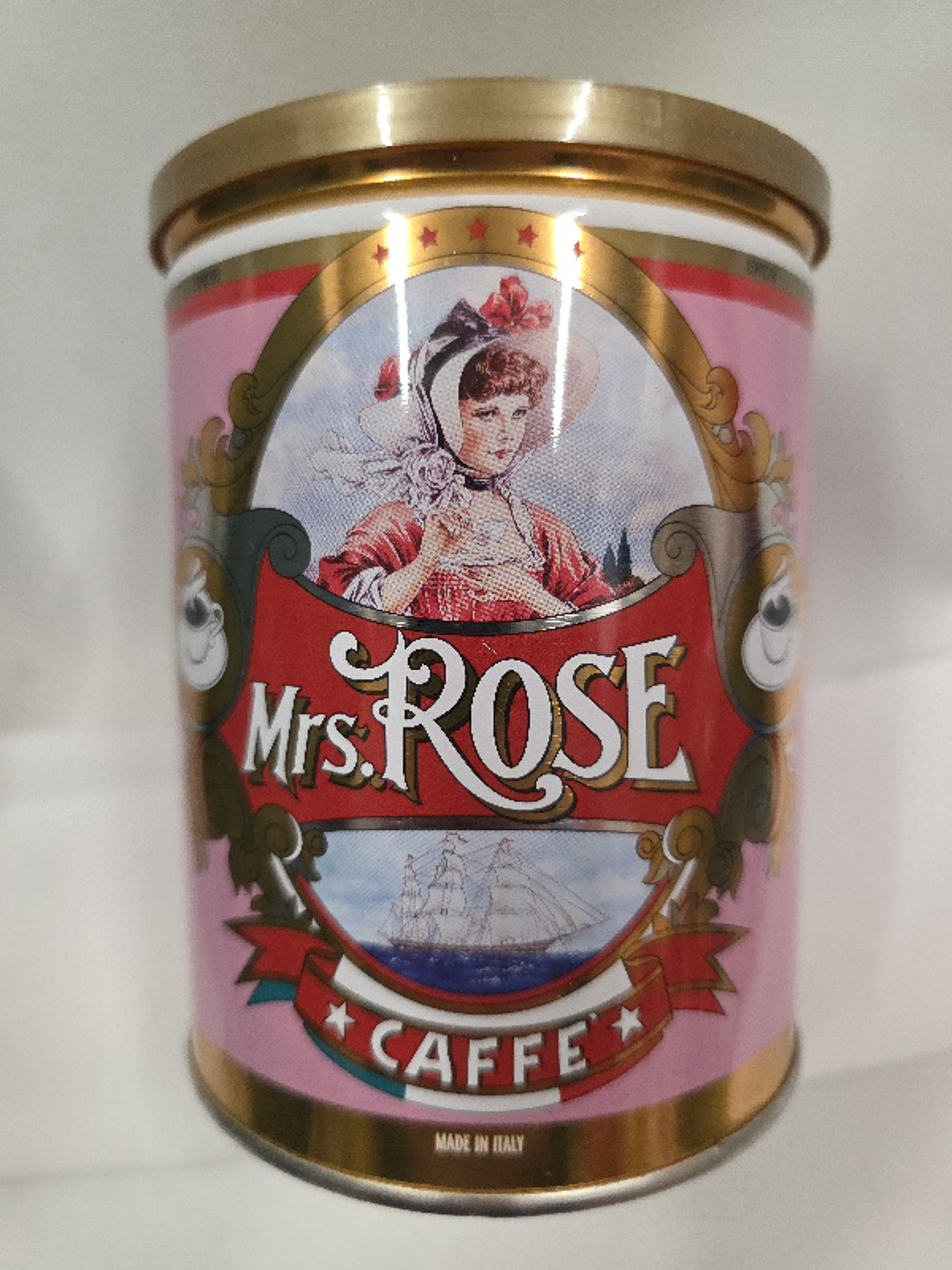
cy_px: 635
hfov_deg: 58.9
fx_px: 843
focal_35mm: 23
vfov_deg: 73.9
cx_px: 476
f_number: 1.7
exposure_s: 1/101
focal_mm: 6.3
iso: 500
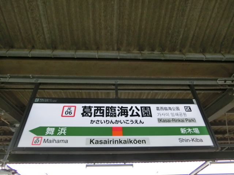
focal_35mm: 25
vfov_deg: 54.9
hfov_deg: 69.4
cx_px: 117
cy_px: 88
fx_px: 169
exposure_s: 1/125
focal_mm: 4.5
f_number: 3.5
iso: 160
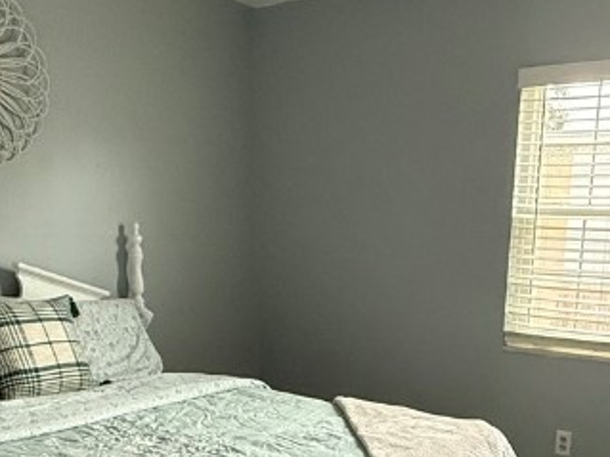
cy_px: 424
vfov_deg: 30.5
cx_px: 381
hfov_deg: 41.8
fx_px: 793
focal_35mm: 45
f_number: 2.2
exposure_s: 1/120
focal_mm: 2.22
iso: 640
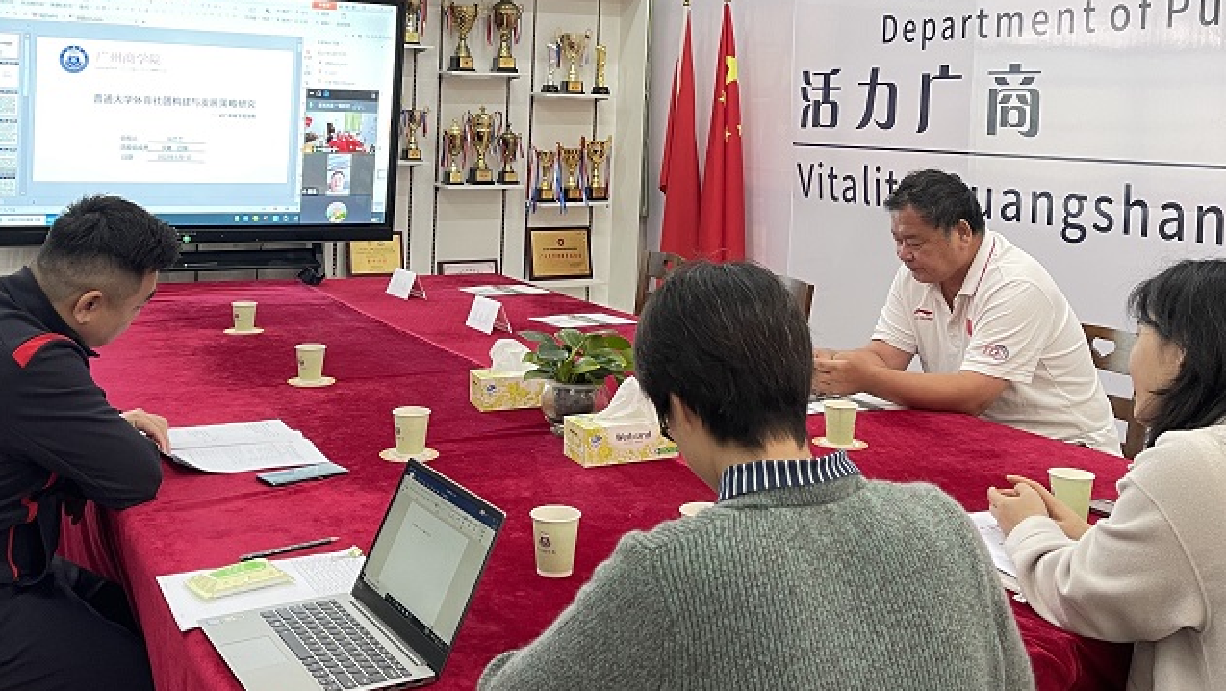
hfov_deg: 50.4
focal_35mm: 40
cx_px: 568
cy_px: 163
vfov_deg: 29.2
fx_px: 1301
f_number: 1.6
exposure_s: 1/50
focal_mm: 5.1
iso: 125
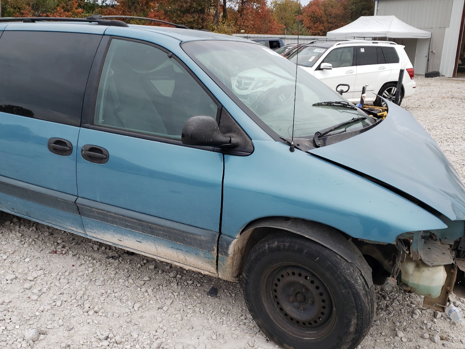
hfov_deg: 51.2
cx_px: 202
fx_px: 484
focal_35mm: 36
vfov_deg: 39.7
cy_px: 174
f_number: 1.5
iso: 50
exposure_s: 1/333
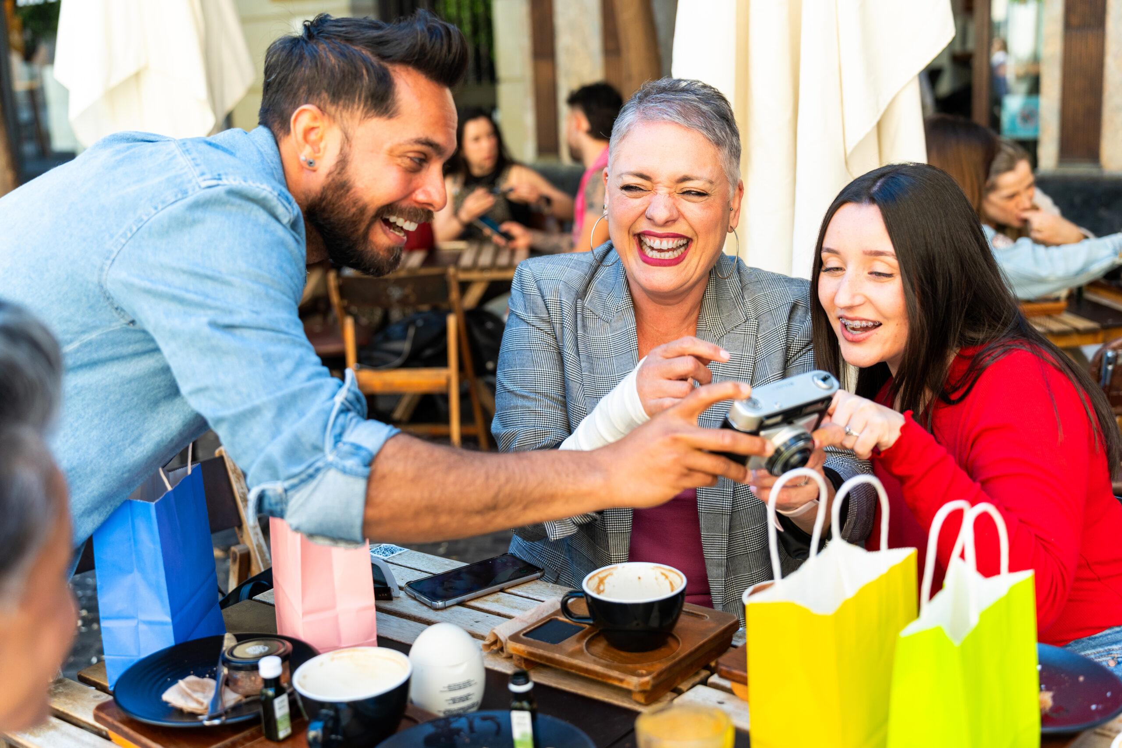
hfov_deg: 46.4
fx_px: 1309
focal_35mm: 42
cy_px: 374
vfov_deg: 31.9
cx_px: 561
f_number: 2.8
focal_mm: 42
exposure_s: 1/500
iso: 400
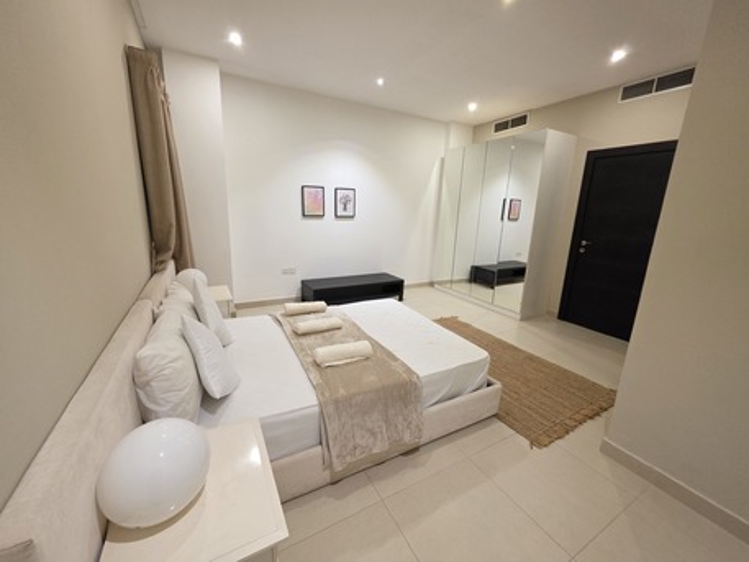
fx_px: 281
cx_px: 374
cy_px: 281
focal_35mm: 13
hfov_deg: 106.2
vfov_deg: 89.9
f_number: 1.9
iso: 800
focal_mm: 2.2
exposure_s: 1/50
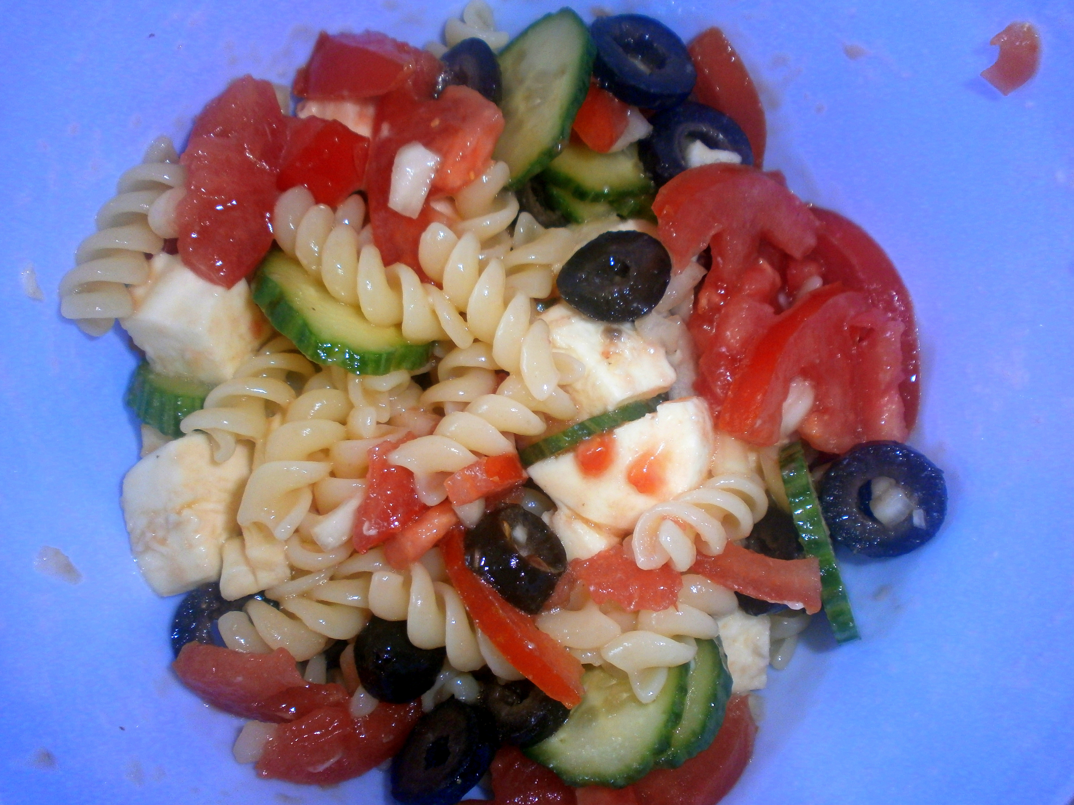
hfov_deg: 65.3
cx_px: 537
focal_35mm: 27
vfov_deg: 51.4
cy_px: 402
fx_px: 838
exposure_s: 1/30
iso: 125
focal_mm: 4.8
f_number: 2.9
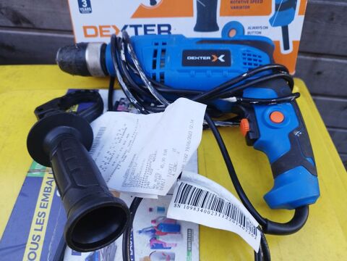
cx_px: 174
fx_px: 241
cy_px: 130
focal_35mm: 24
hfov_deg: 71.6
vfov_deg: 56.8
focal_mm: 5.89
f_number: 1.89
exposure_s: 1/50
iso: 70
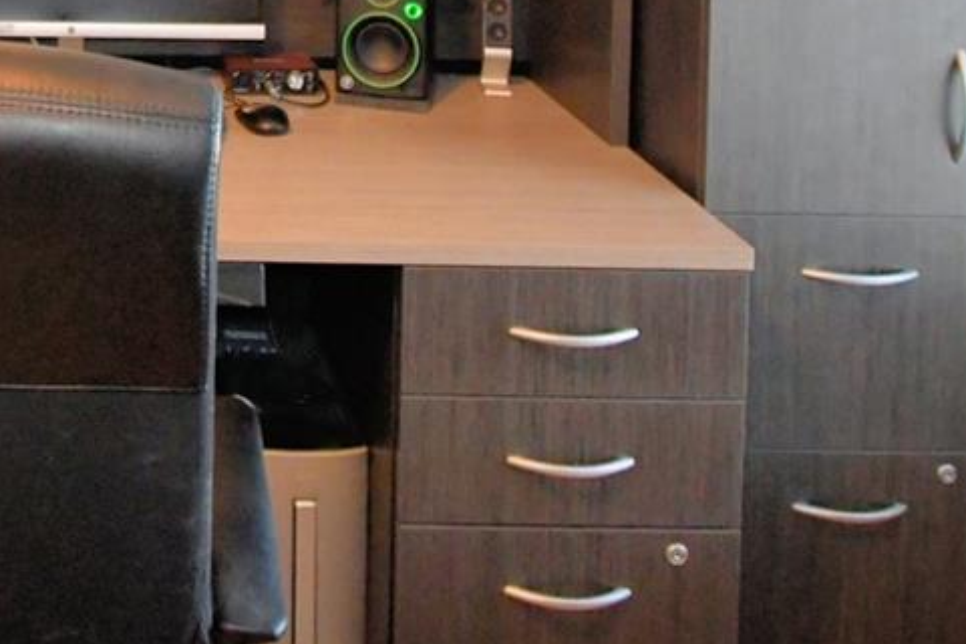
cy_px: -242
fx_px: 1342
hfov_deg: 36.6
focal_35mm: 50
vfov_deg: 23.2
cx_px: 62
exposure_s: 1/30
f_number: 4.5
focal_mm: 10
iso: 2000
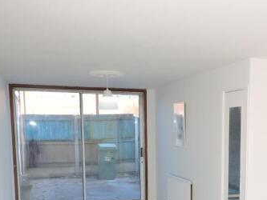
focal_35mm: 49
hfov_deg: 37.9
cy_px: 172
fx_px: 378
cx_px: 199
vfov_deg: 28.7
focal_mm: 5
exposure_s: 1/160
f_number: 3.1
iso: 100
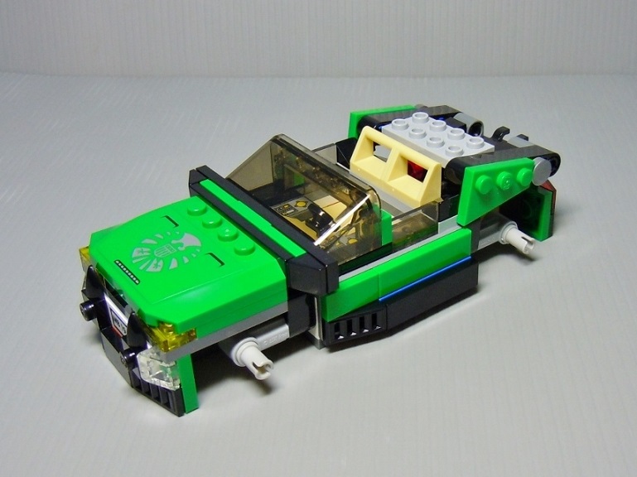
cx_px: 318
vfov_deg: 46.8
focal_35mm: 30
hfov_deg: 60.0
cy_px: 238
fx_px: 552
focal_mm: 5.4
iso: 200
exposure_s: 1/30
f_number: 3.5
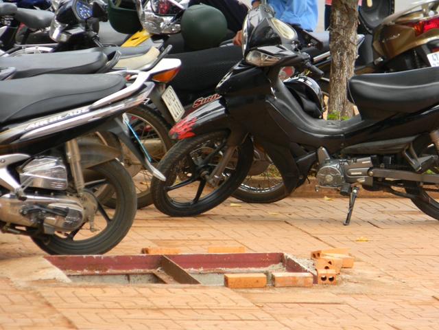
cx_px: 220
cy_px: 165
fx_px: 5250
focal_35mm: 414
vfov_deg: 3.6
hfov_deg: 4.8
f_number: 5.4
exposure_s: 1/59.8
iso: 80
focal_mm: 75
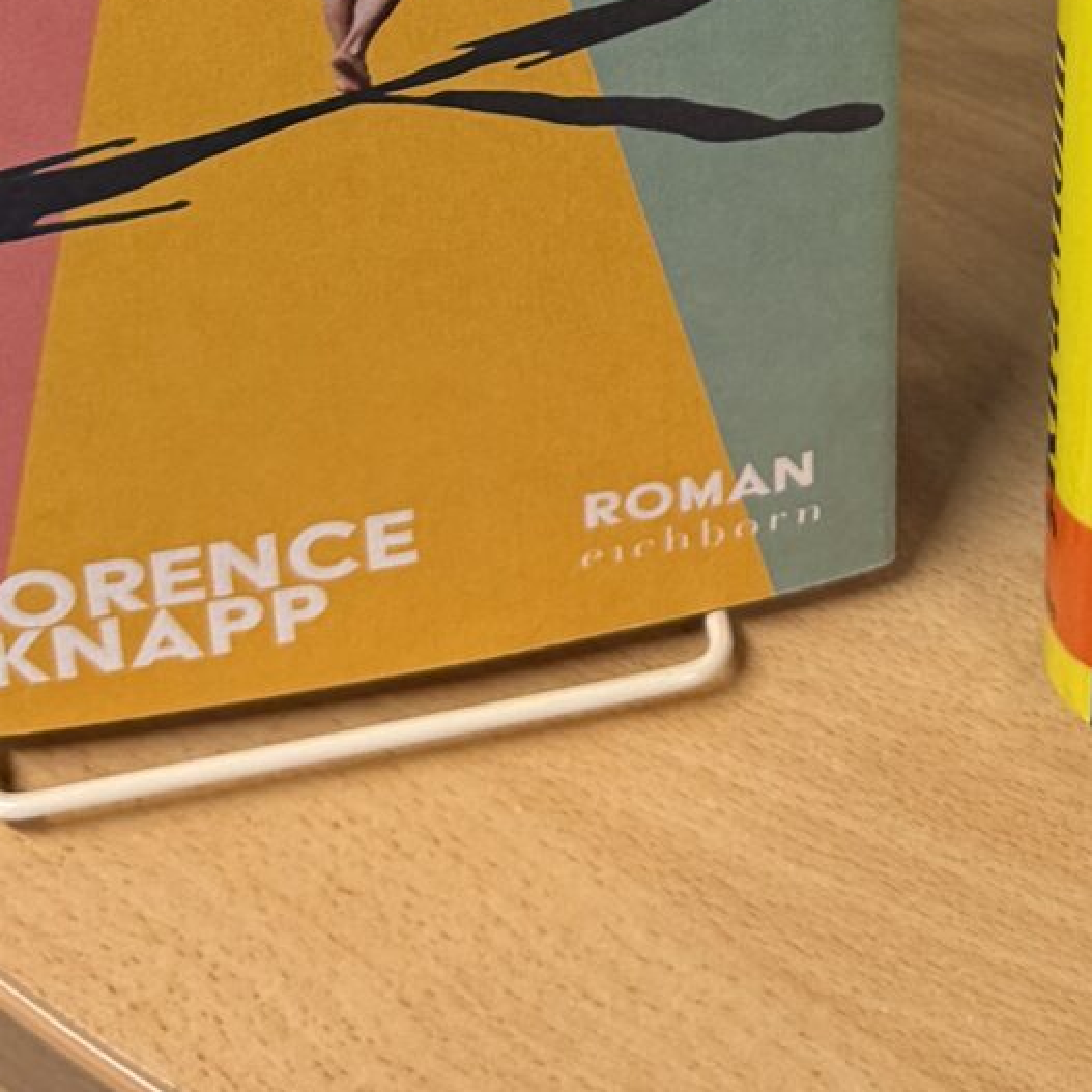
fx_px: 3676
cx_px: 1392
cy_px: -595
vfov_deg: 15.5
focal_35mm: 103
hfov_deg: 16.1
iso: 200
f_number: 1.78
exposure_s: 1/121
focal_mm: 6.76
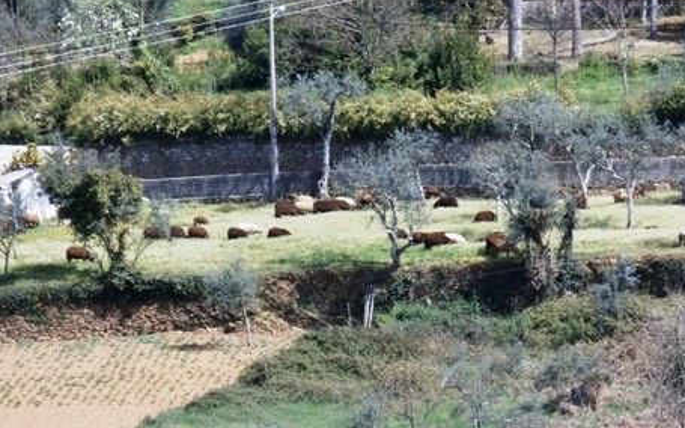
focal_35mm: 388
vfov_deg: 3.4
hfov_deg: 5.4
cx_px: 340
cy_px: 228
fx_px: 7241
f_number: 6.6
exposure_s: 1/320
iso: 160
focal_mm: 59.34
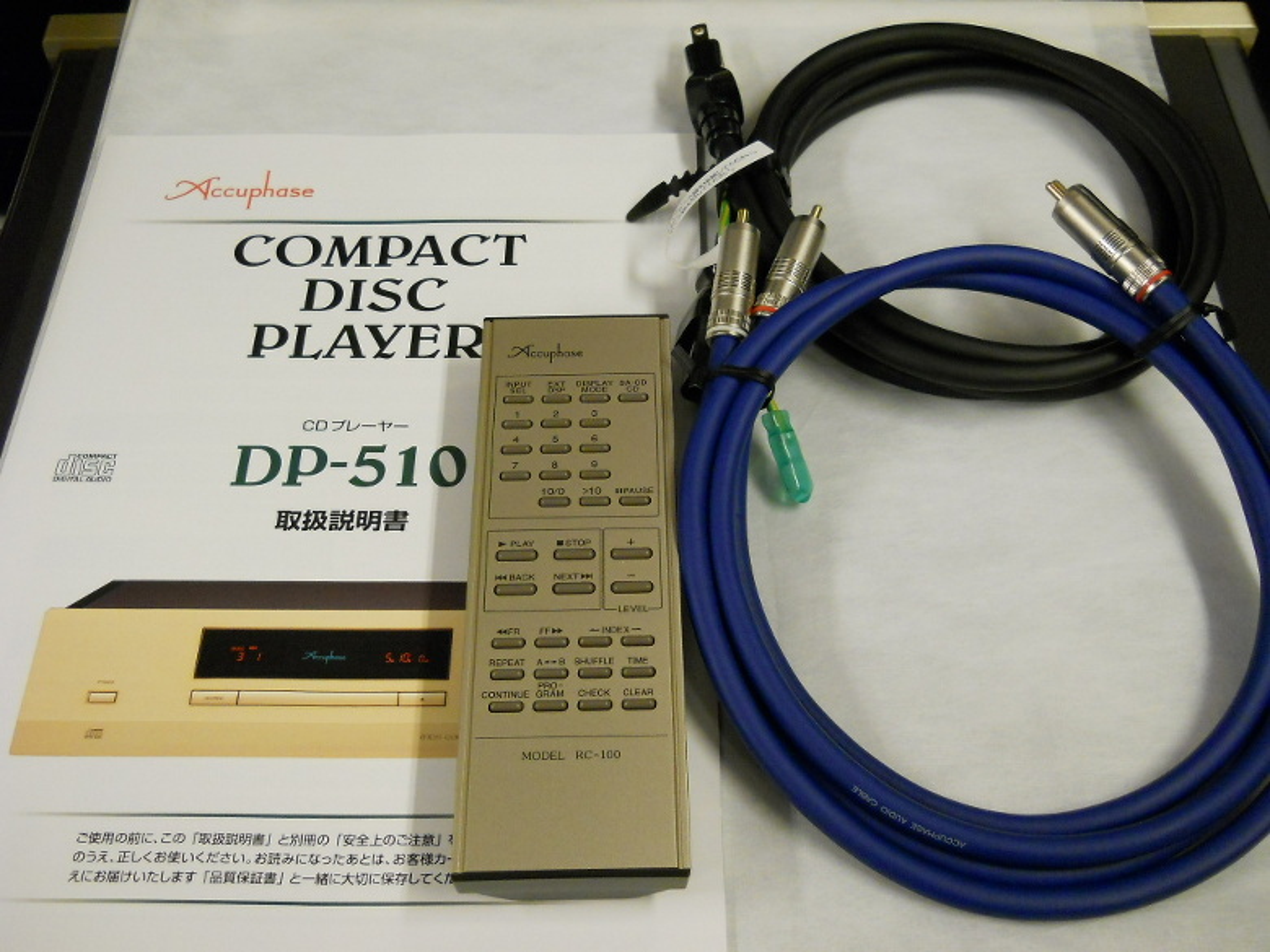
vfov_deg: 35.1
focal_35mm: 41
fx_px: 1504
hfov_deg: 45.8
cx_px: 635
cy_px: 476
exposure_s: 1/80
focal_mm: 6.72
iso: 400
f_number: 3.1
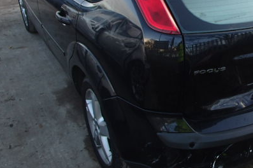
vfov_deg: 28.2
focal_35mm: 47
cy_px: 45
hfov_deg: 40.3
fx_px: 330
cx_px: 202
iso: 100
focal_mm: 5
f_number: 3.9
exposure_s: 1/60
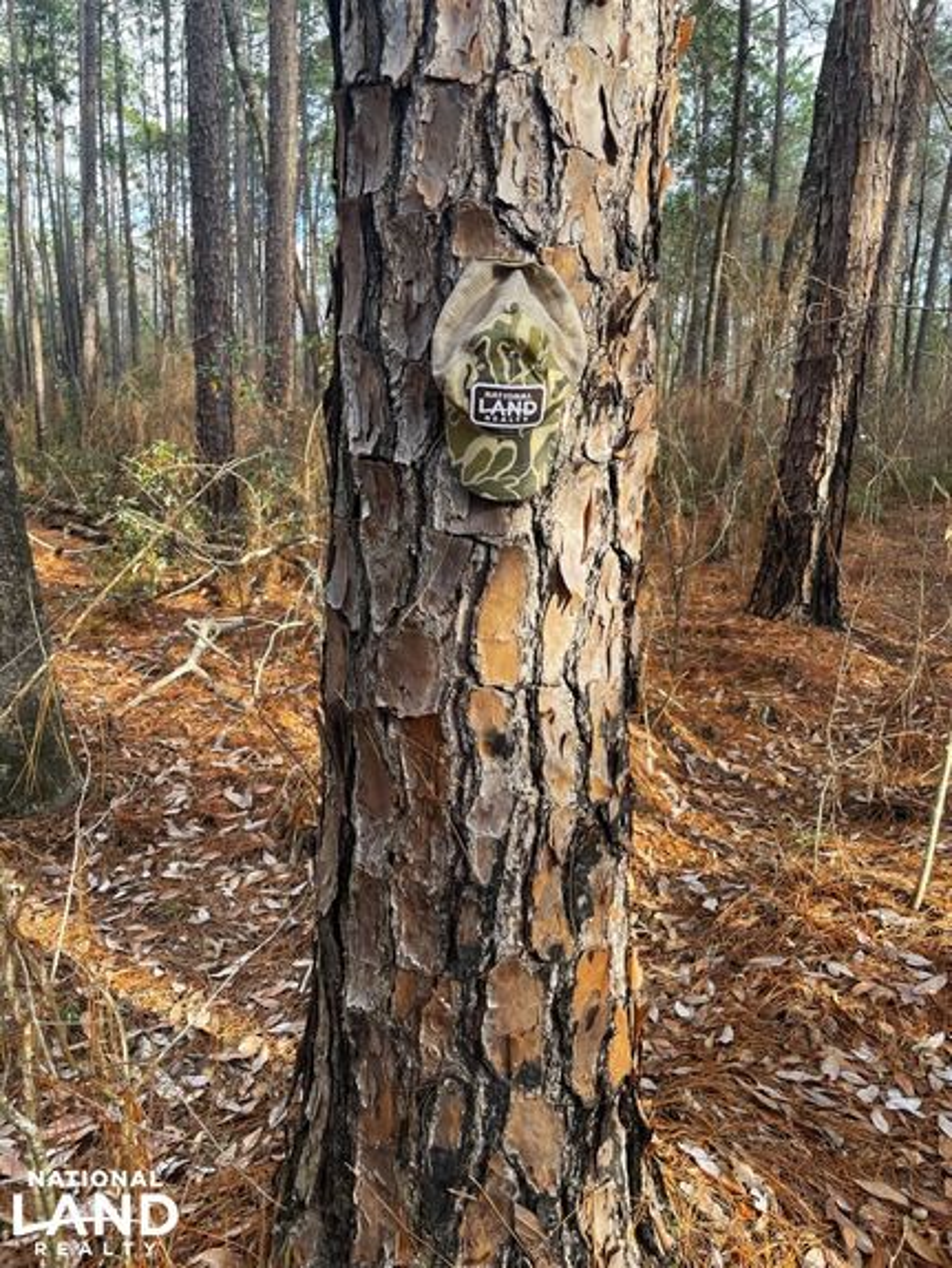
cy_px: 634
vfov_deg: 67.3
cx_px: 476
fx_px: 953
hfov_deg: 53.1
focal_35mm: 26
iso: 40
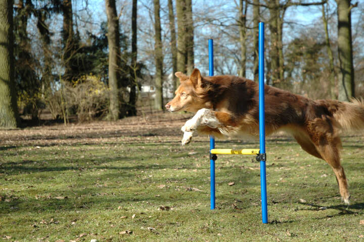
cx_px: 182
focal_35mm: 75
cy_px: 121
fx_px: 758
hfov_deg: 27.0
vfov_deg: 18.2
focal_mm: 50
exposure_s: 1/500
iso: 200
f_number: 4.5
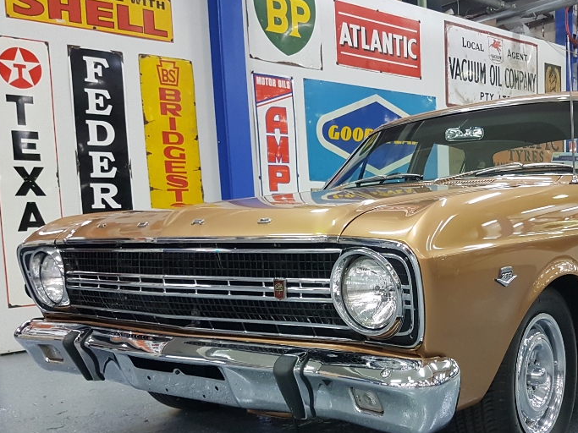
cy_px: 275
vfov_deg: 36.6
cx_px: 393
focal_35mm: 39
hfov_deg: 47.0
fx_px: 651
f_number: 1.7
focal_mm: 4.2
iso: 200
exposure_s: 1/50
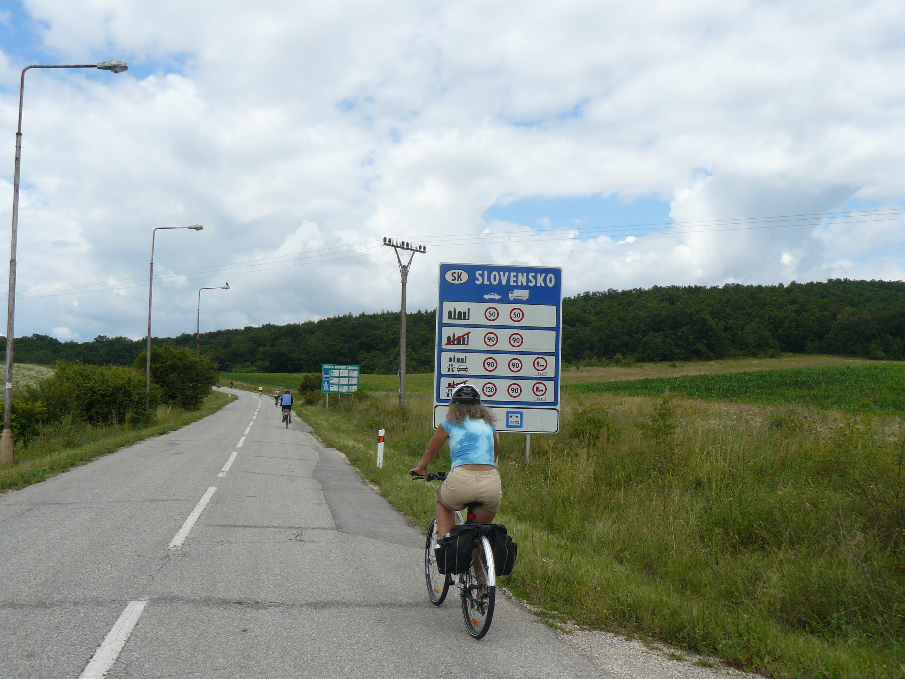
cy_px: 340
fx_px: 941
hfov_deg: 51.4
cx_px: 452
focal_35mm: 36
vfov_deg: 39.7
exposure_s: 1/500
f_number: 5.6
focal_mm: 6
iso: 100
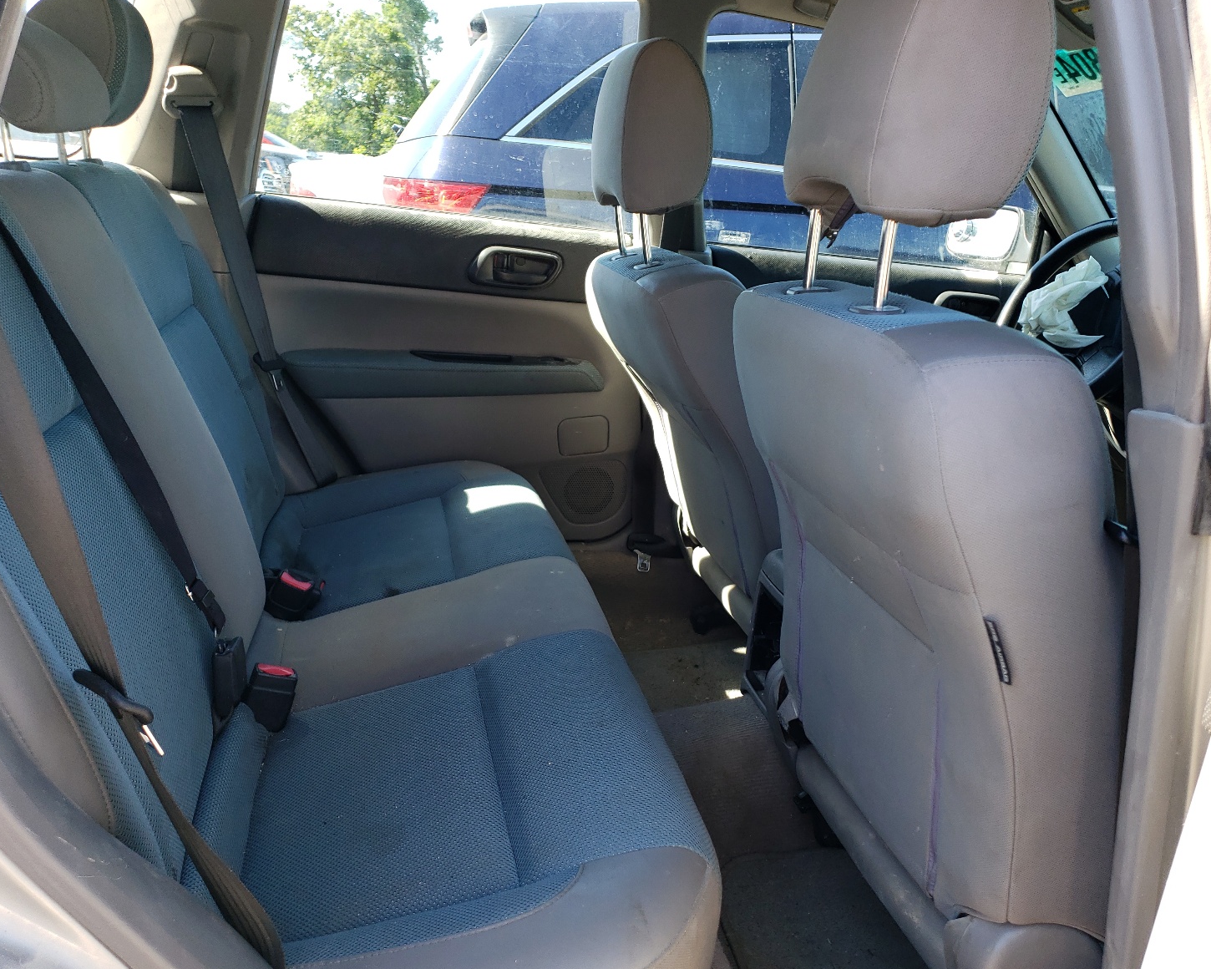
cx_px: 635
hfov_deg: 62.2
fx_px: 1004
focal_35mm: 28
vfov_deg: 51.5
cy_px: 478
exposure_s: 1/263
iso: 50
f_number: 1.5
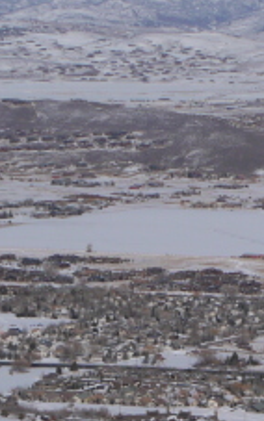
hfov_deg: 6.3
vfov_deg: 10.3
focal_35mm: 201
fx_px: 2312
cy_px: 427
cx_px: 591
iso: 100
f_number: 11
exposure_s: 1/500
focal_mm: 21
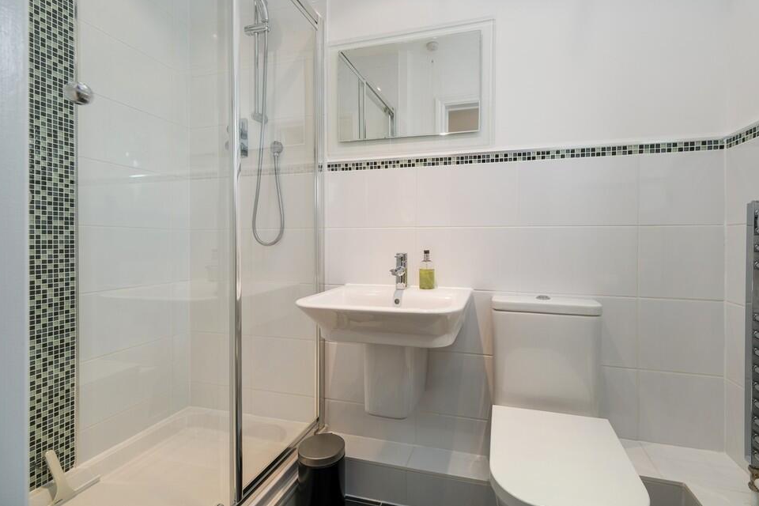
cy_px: 238
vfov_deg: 73.7
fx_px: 337
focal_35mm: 16
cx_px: 395
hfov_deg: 96.7
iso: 160
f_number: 7.1
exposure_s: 1/20
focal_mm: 10.3
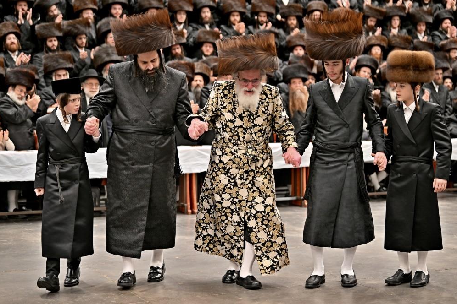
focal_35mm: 72
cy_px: 153
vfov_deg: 18.9
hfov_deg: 28.1
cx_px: 233
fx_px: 914
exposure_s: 1/320
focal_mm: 70
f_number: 2.8
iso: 640
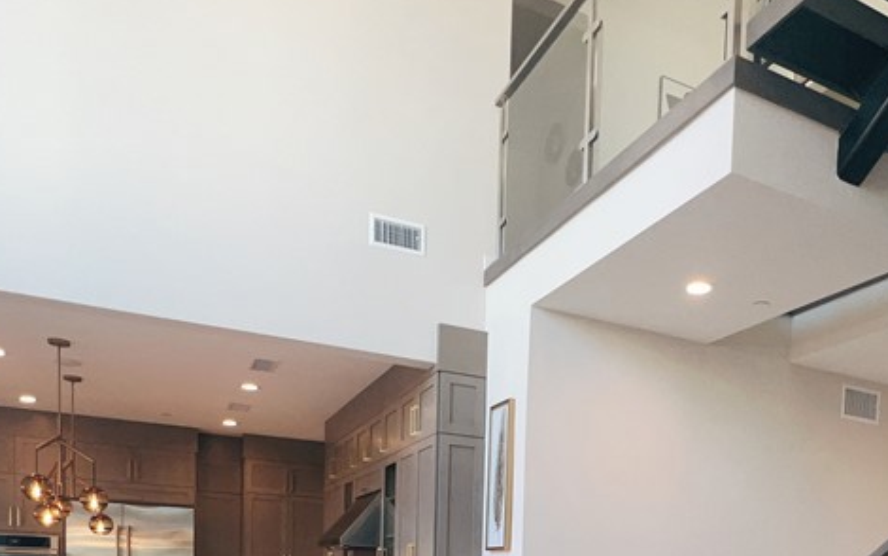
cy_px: 622
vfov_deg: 35.4
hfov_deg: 62.1
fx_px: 726
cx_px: 550
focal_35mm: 30
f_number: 1.8
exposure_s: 1/120
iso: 100
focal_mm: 1.57
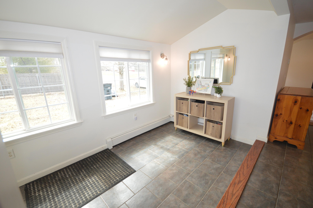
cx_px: 156
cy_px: 104
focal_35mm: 15
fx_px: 130
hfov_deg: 100.4
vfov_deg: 77.2
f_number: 5
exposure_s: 1/100
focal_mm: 10
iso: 400
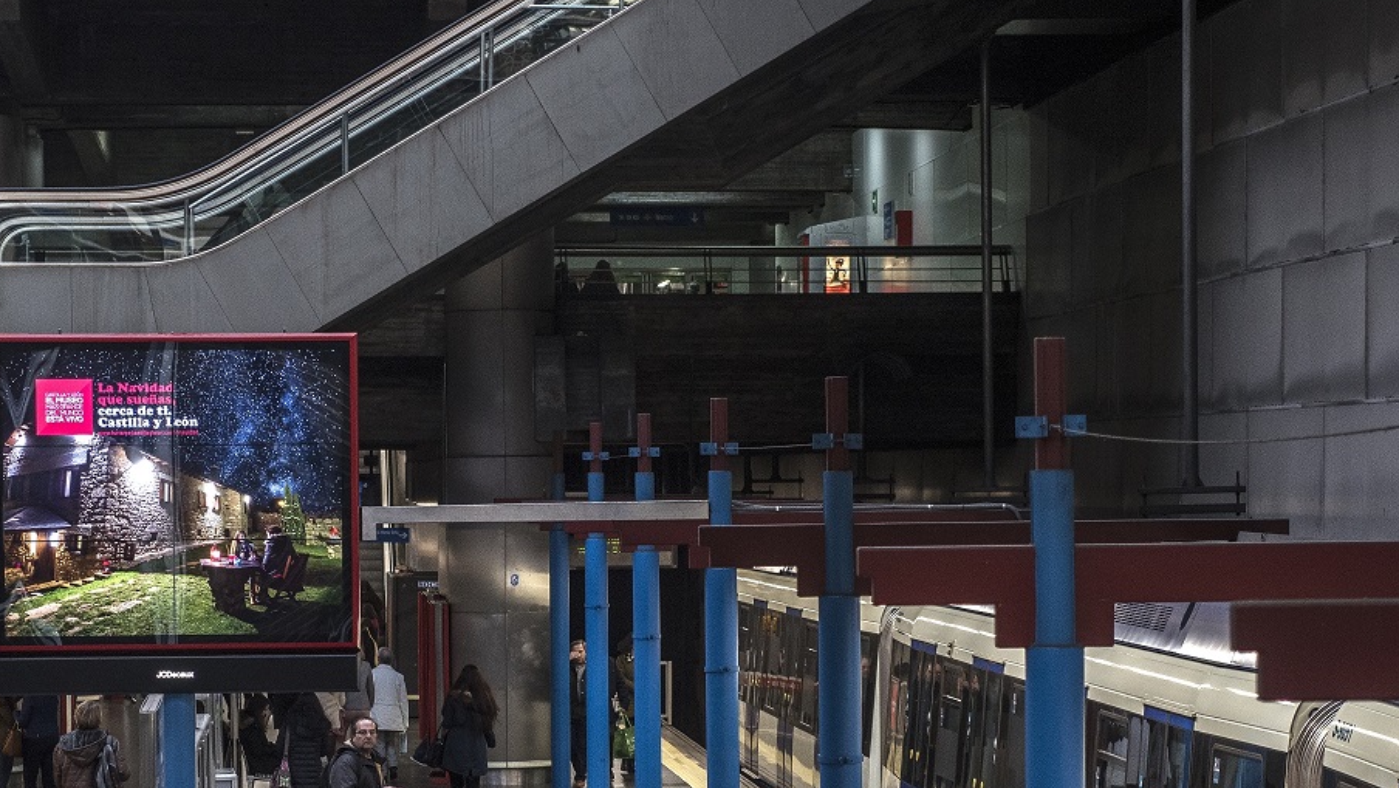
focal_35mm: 122
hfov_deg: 17.6
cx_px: 594
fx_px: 4527
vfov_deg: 9.9
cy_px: 590
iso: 1000
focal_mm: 70
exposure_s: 1/125
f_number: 4.5
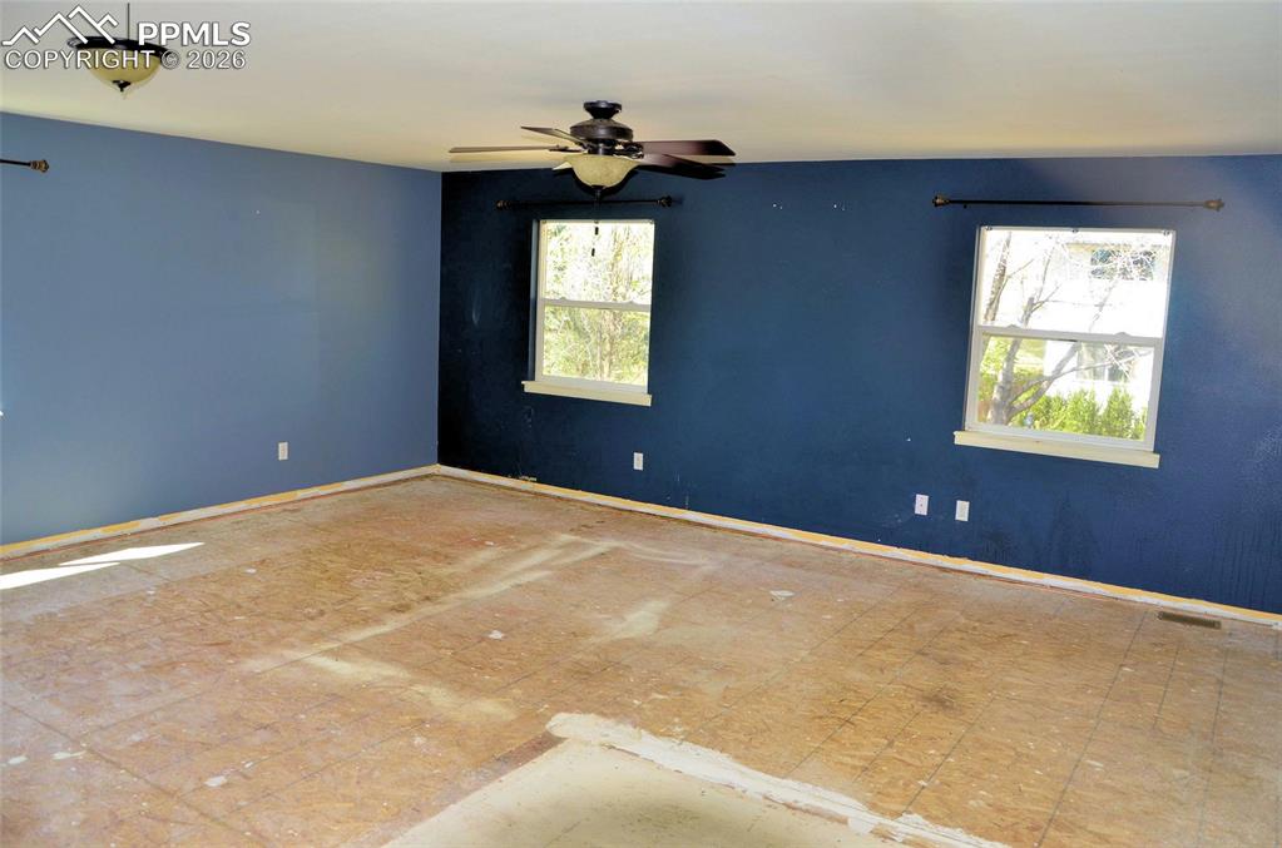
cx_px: 641
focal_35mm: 27
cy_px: 424
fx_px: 959
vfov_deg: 47.7
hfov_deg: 67.5
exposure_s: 1/60
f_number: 4.5
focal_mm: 18
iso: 200
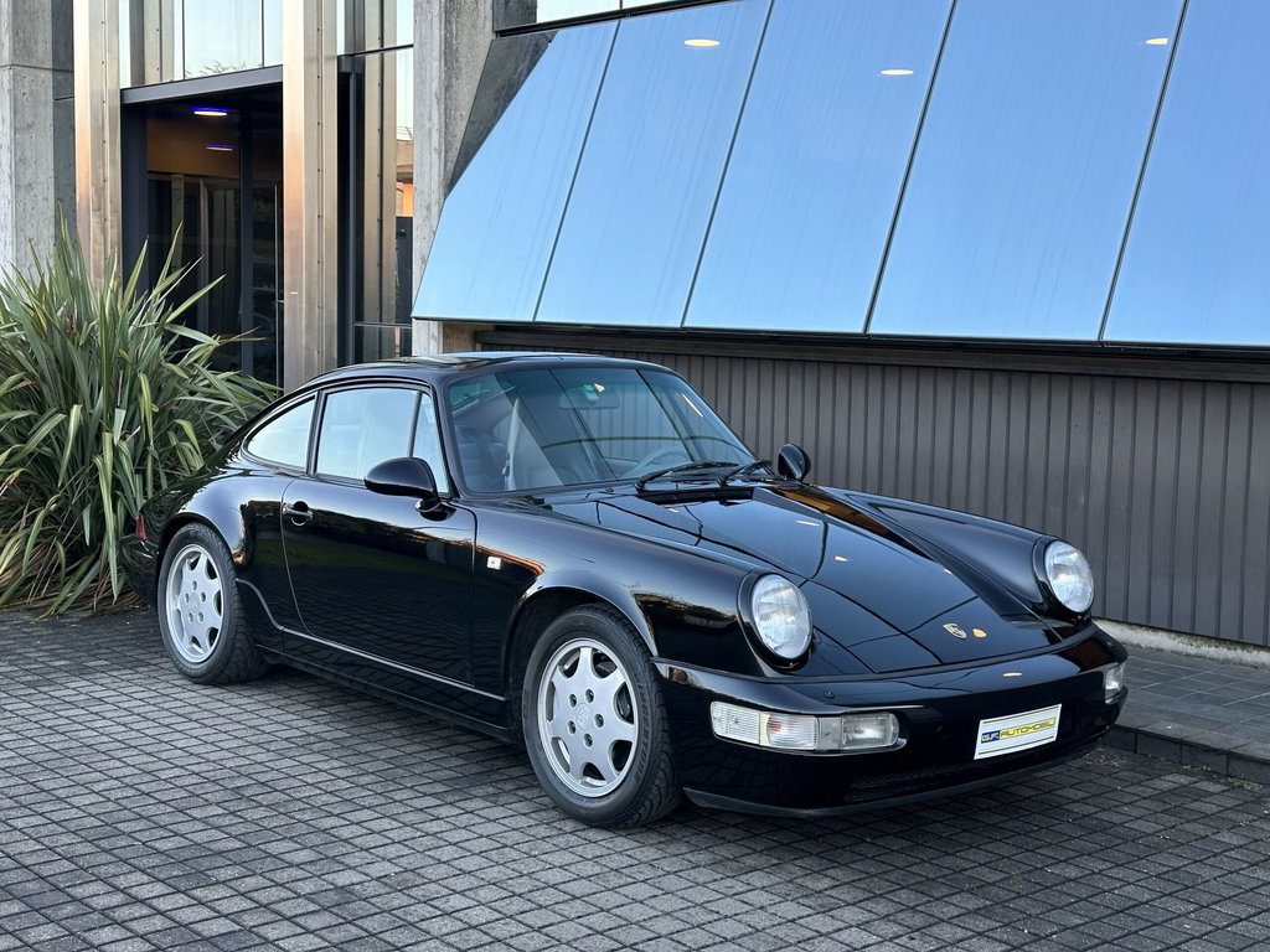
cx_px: 635
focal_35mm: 48
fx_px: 1761
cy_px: 476
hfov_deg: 39.7
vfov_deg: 30.3
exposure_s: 1/121
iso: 50
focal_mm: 6.86
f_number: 1.78
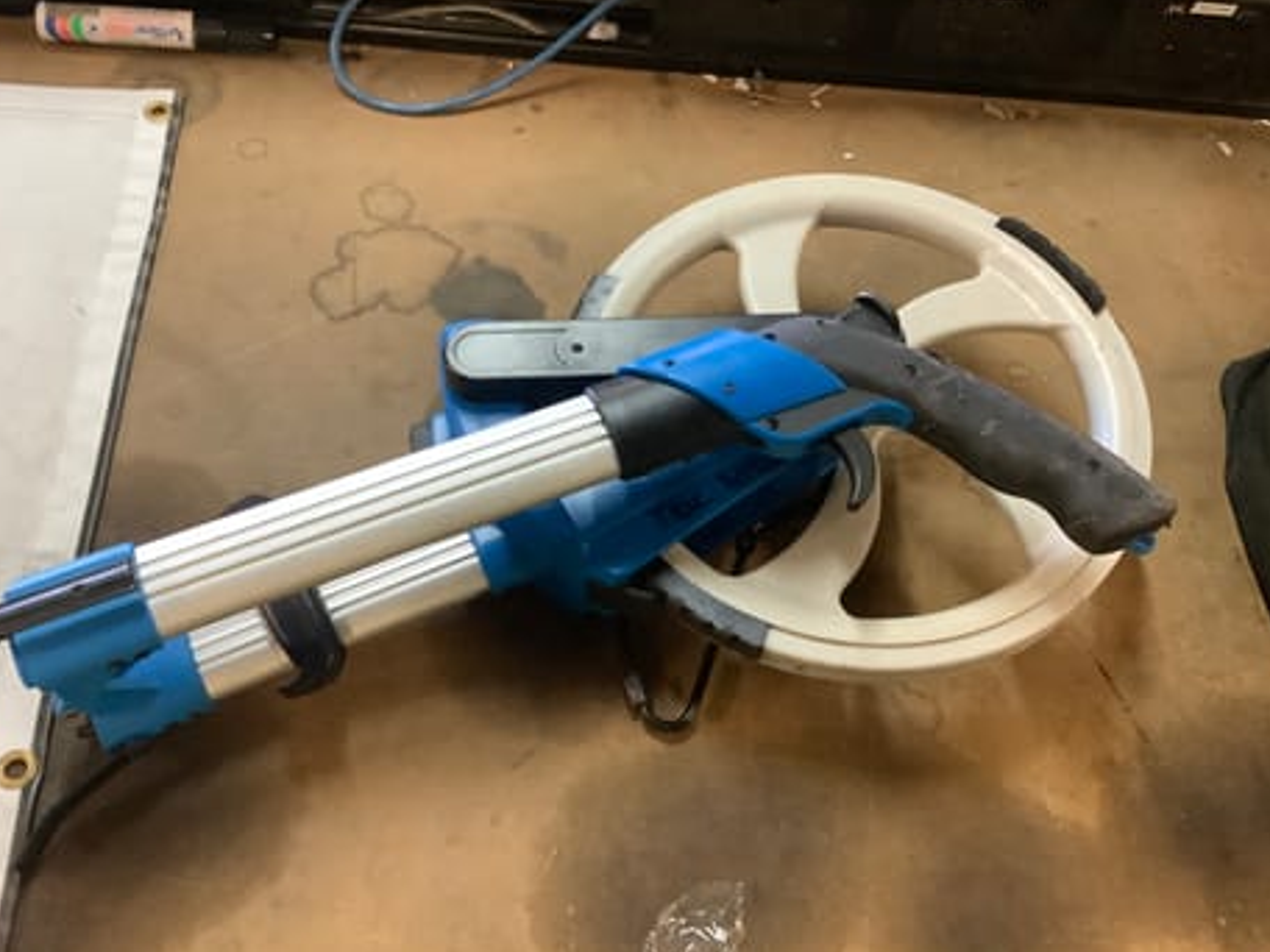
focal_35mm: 34
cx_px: 607
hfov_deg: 53.9
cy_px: 441
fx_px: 1247
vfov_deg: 41.8
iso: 400
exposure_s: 1/50
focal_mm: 3.3
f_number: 2.4
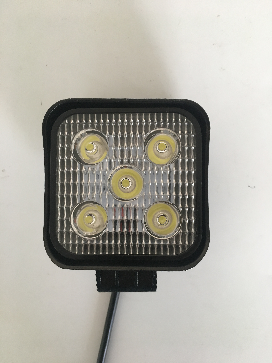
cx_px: 136
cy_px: 182
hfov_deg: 48.2
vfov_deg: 61.7
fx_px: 304
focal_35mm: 29
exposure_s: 1/33
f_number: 2.2
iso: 80
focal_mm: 4.15
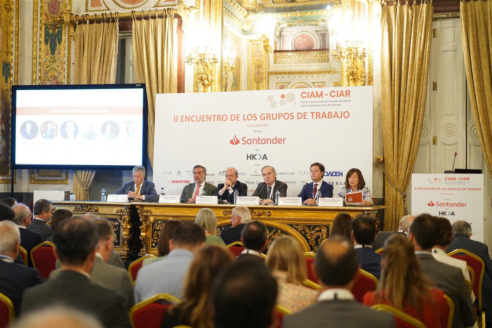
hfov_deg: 36.3
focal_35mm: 55
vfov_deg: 24.6
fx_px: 752
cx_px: 246
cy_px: 164
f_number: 2
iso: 1250
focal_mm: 55
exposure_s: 1/125
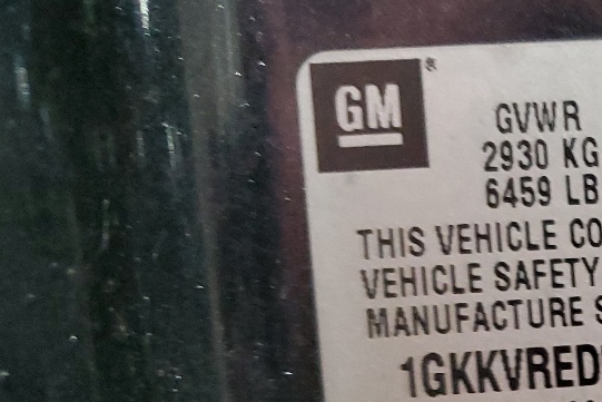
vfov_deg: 16.6
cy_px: 434
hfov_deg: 21.6
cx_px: 881
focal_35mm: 80
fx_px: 1338
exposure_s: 1/40
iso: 301
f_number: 1.5
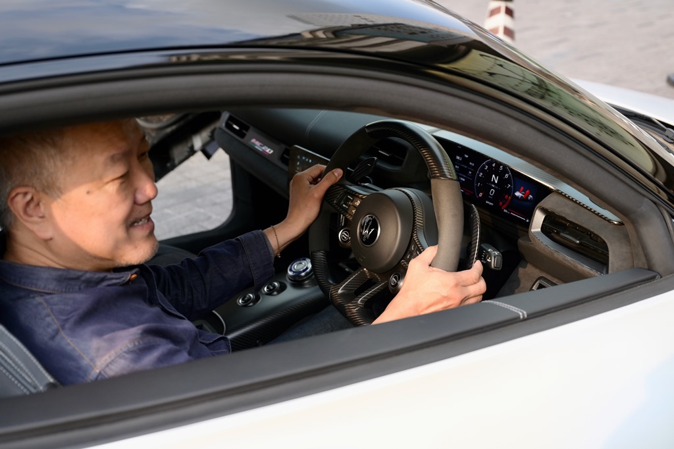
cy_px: 224
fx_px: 749
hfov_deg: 48.5
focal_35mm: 40
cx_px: 337
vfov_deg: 33.4
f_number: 4
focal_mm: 40
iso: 400
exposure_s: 1/500
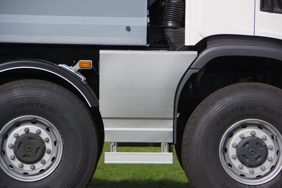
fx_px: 1582
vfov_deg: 6.8
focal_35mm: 202
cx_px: 141
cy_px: 94
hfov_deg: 10.2
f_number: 6.3
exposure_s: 1/800
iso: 200
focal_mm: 135
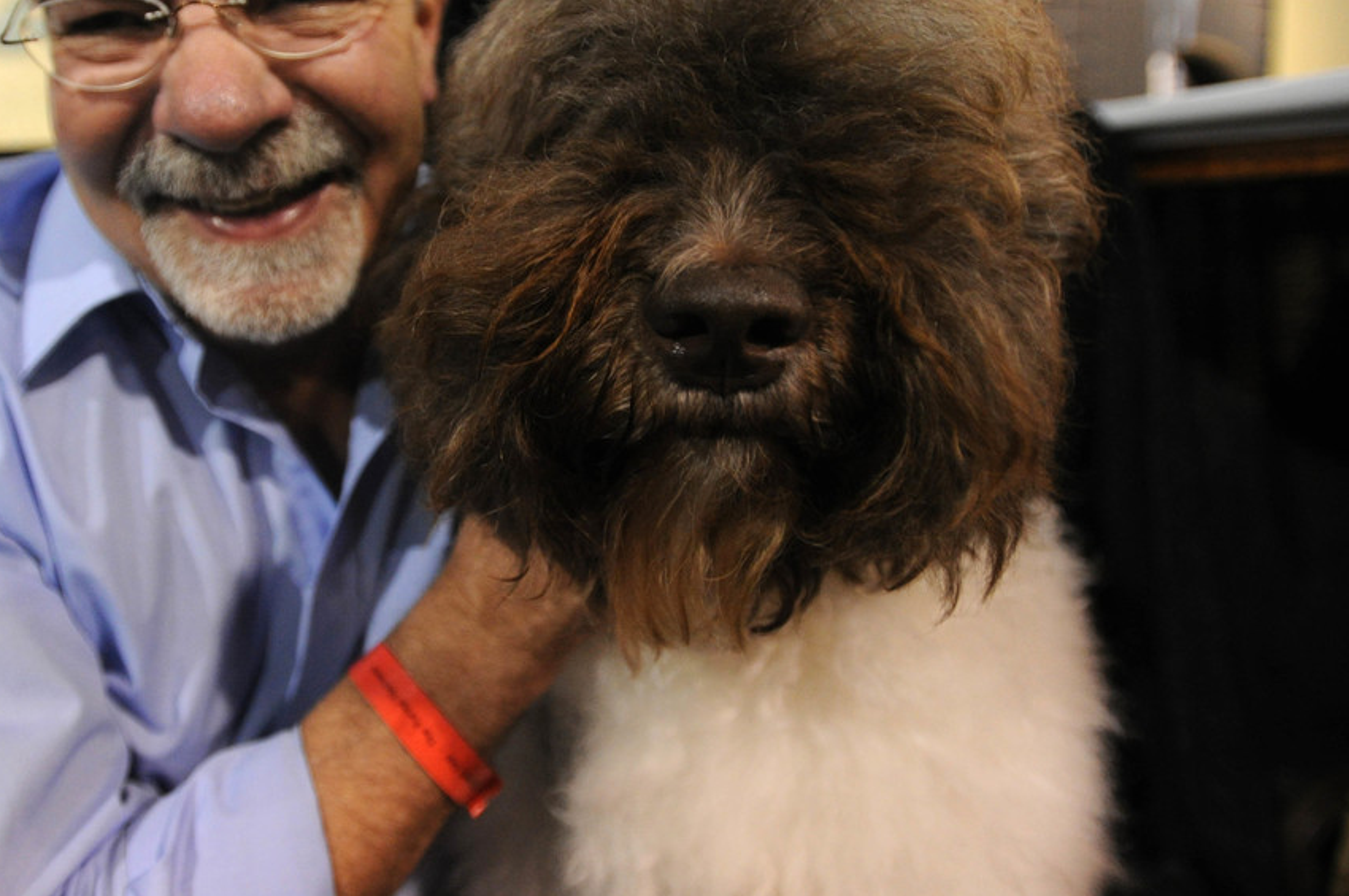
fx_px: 898
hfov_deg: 72.8
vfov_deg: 52.5
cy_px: 341
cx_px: 525
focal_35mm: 24
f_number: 3.2
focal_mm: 17
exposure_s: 1/250
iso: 4000
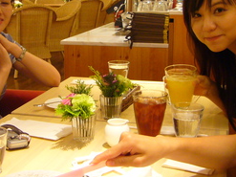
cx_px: 85
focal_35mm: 68
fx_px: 463
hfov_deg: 28.4
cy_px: 76
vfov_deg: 21.6
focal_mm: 4.6
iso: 125
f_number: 2.8
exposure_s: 1/13
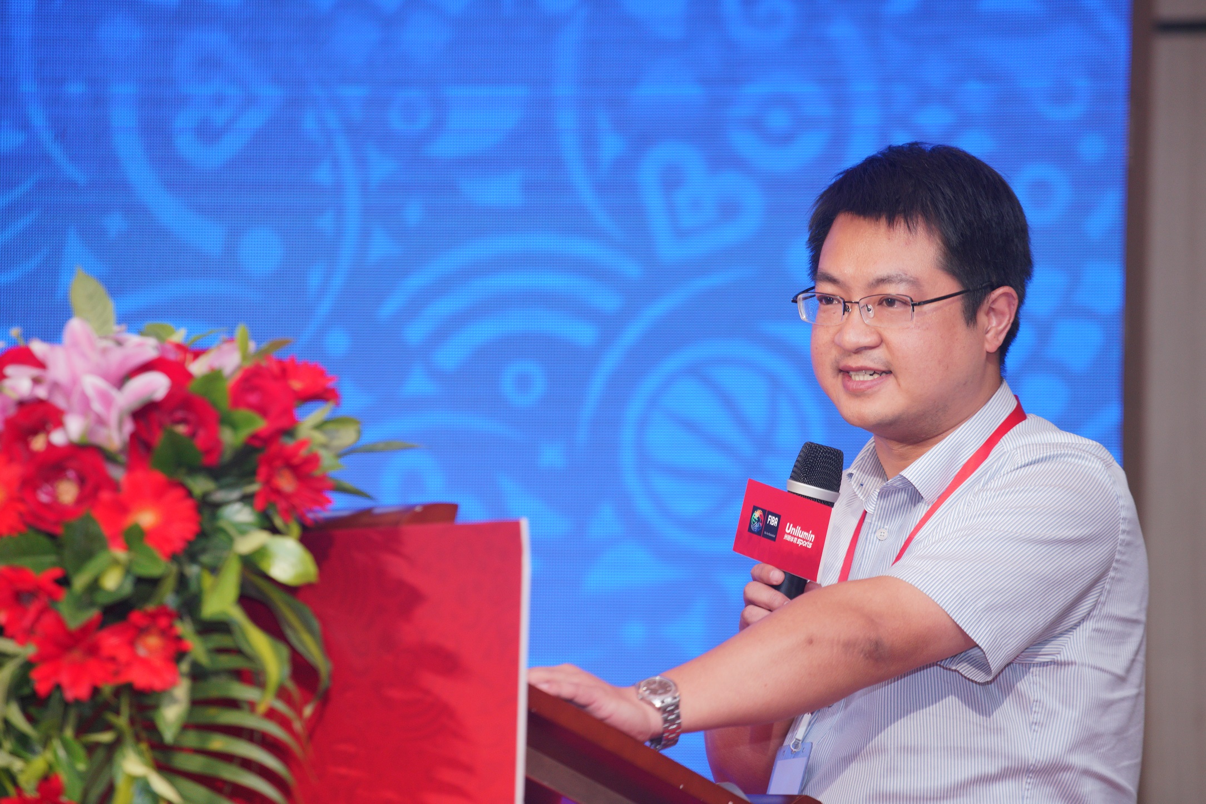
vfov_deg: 7.6
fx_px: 6030
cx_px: 603
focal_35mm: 180
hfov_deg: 11.4
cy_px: 402
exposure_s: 1/160
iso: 800
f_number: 4.5
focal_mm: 180
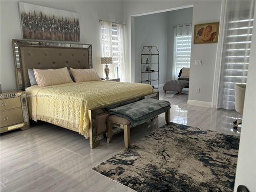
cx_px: 128
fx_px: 192
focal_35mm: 26
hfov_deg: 67.3
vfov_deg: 53.1
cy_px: 96
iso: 125
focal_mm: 5.96
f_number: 1.6
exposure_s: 1/91
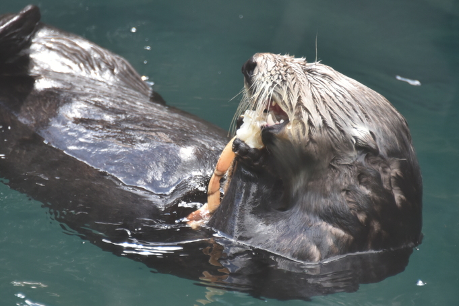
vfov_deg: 2.4
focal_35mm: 564
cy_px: 169
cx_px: 194
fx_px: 7190
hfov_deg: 3.7
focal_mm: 300
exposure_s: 1/640
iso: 1000
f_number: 5.6
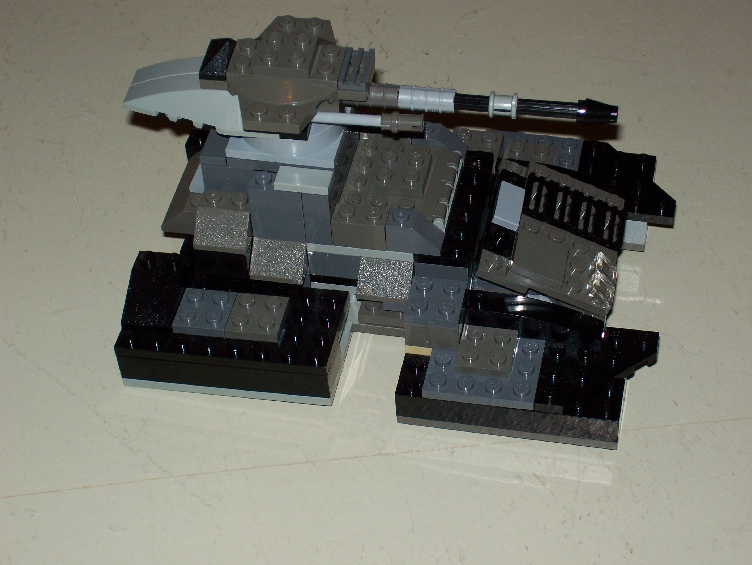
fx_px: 1783
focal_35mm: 82
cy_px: 282
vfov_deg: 18.0
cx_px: 376
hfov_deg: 23.8
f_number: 4
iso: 80
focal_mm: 13.6
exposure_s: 1/80
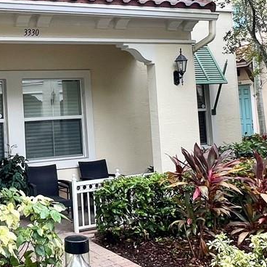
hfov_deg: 32.1
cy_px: 85
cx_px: 19
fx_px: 436
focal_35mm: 50
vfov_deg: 33.7
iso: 32
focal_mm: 1.57
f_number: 1.8
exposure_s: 1/172
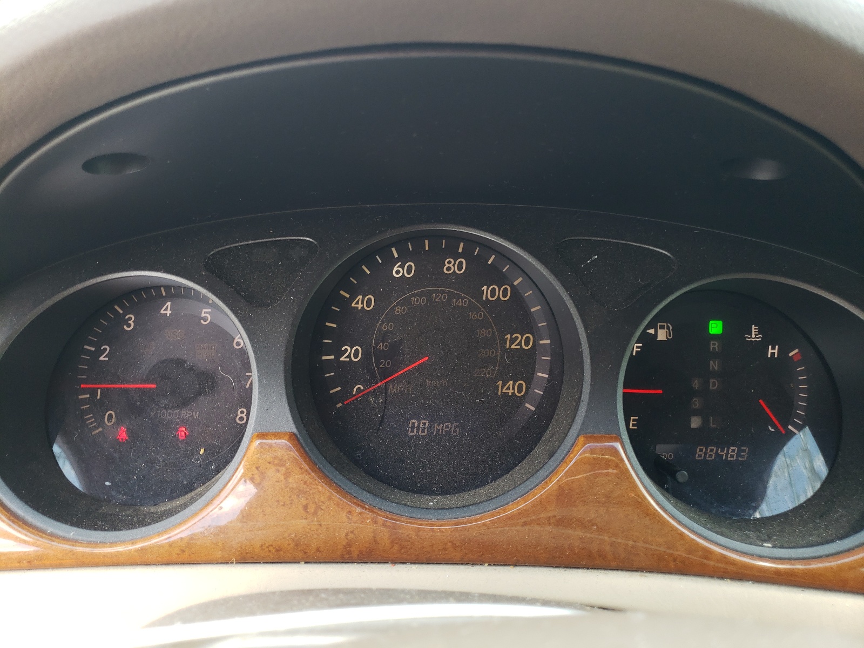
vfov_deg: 53.1
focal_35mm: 26
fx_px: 649
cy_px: 324
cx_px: 432
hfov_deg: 67.3
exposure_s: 1/60.2
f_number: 1.5
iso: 51
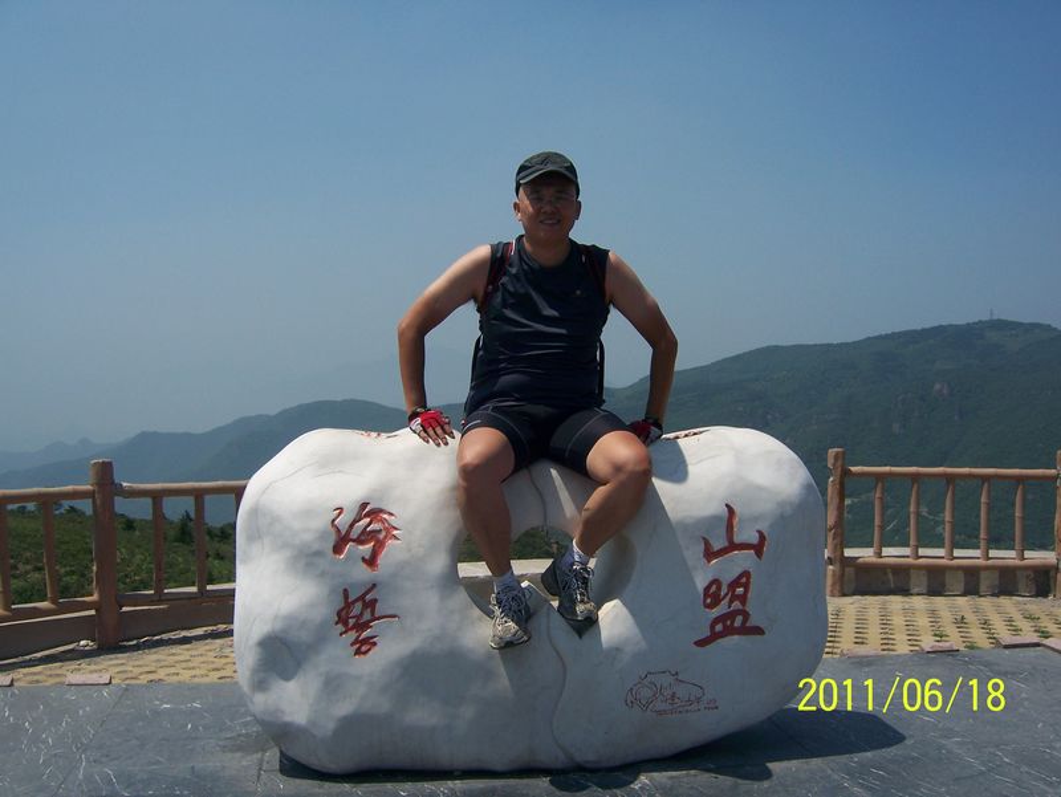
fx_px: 1104
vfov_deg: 39.7
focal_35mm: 36
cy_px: 398
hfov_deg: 51.3
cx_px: 530
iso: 80
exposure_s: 1/1000
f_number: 4.5
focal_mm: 6
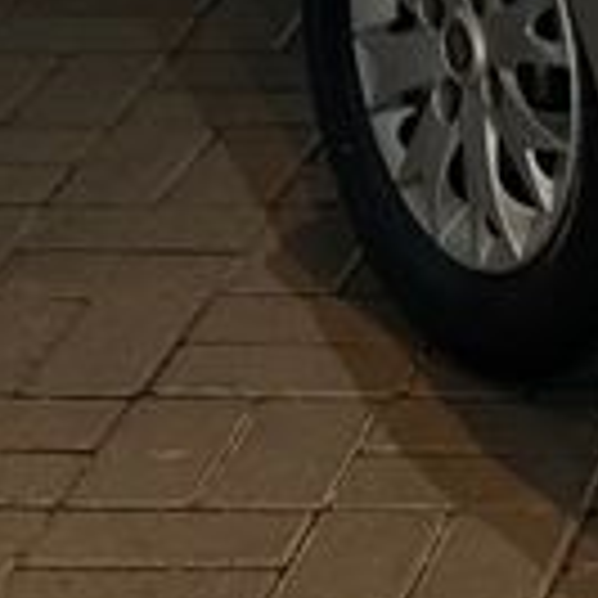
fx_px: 5062
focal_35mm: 259
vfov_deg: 6.5
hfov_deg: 6.5
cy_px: -701
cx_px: 1295
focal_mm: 6.76
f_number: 1.78
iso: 64
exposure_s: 1/147
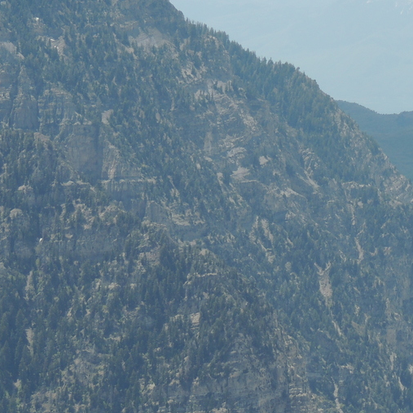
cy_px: 168
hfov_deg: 5.8
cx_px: 398
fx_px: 4063
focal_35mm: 301
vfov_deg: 5.8
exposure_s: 1/800
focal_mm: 24
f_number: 4.3
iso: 100
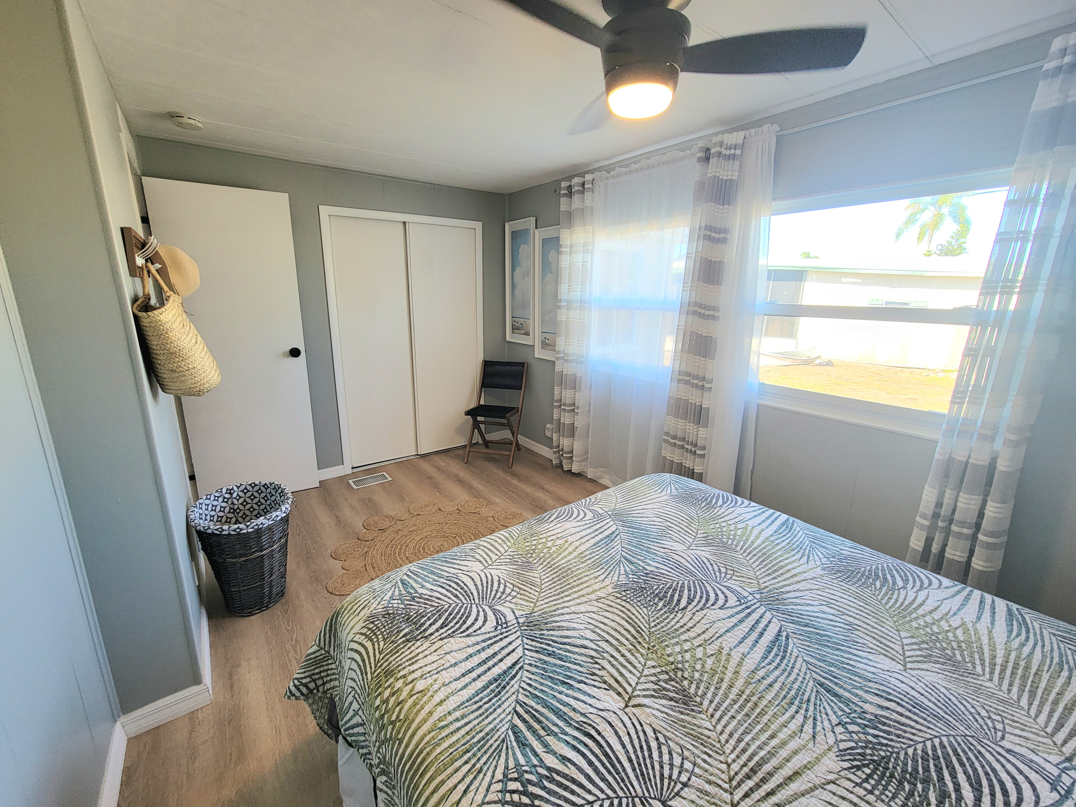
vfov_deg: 89.9
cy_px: 404
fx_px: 404
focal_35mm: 13
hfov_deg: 106.2
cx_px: 538
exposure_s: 1/120
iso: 100
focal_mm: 2.2
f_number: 2.2
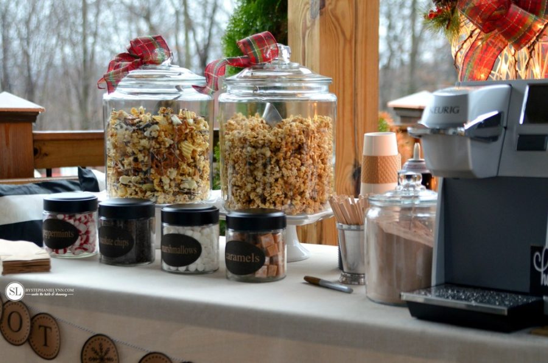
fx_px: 1003
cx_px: 274
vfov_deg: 20.5
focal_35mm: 66
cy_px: 182
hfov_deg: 30.6
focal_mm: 44
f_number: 3.5
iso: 800
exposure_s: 1/50
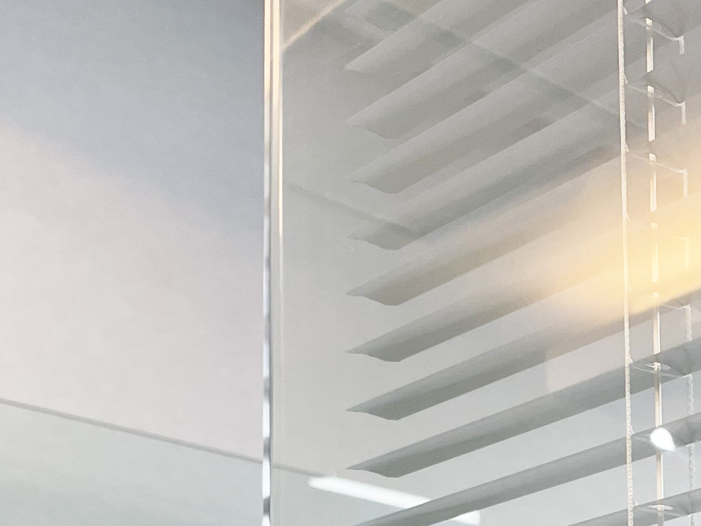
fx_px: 1641
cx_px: 520
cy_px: 741
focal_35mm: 81
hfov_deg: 23.9
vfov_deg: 16.8
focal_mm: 4.2
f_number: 1.6
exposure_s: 1/120
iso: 125
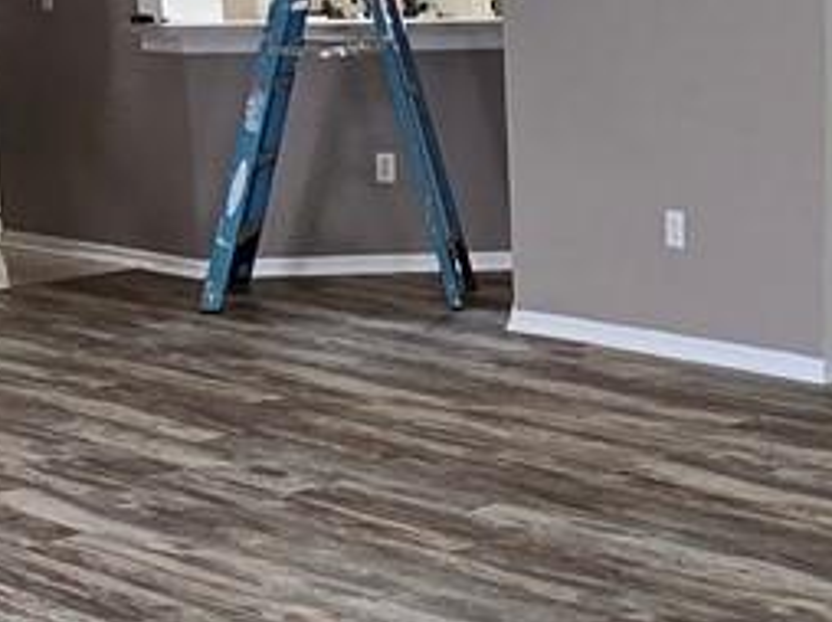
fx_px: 1969
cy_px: 599
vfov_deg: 17.6
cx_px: 655
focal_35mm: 82
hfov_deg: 23.5
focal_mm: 2.2
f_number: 2.2
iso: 160
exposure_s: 1/60
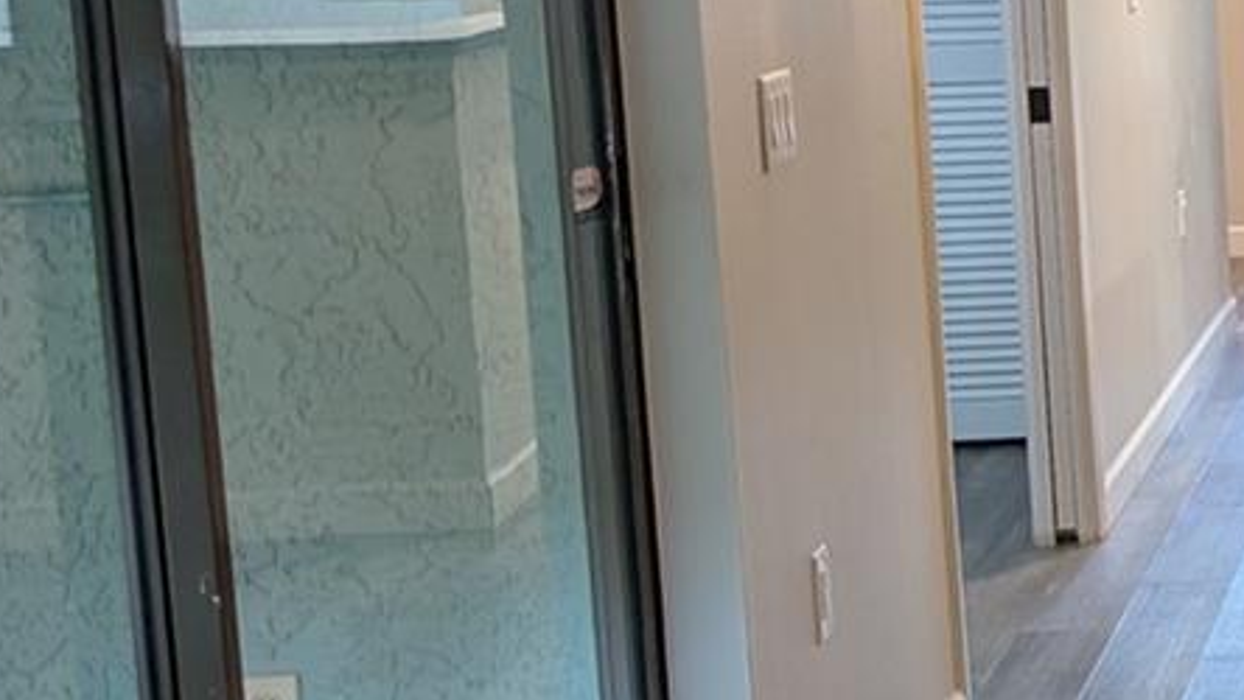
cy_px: 280
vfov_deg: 12.9
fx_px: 3101
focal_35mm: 94
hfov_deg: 18.3
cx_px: 2191
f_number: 1.68
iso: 32
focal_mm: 6.9
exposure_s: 1/24
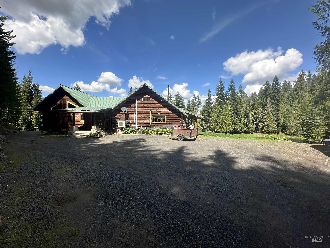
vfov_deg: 85.7
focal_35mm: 14
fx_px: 133
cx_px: 165
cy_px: 124
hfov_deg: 102.1
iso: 40
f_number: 2.2
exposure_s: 1/1261
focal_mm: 2.22
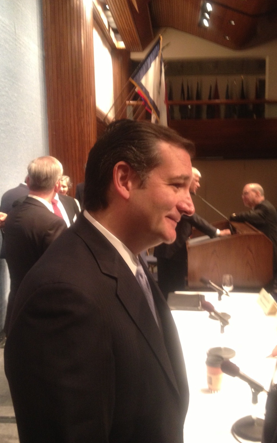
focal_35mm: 38
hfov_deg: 33.6
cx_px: 150
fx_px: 459
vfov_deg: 51.5
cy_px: 226
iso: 250
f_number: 2.4
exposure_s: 1/20
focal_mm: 4.28
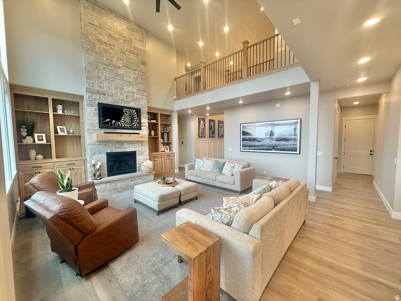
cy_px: 150
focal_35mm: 14
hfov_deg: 102.1
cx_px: 200
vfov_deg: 85.7
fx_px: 162
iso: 125
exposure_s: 1/120
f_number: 2.2
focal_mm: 2.22
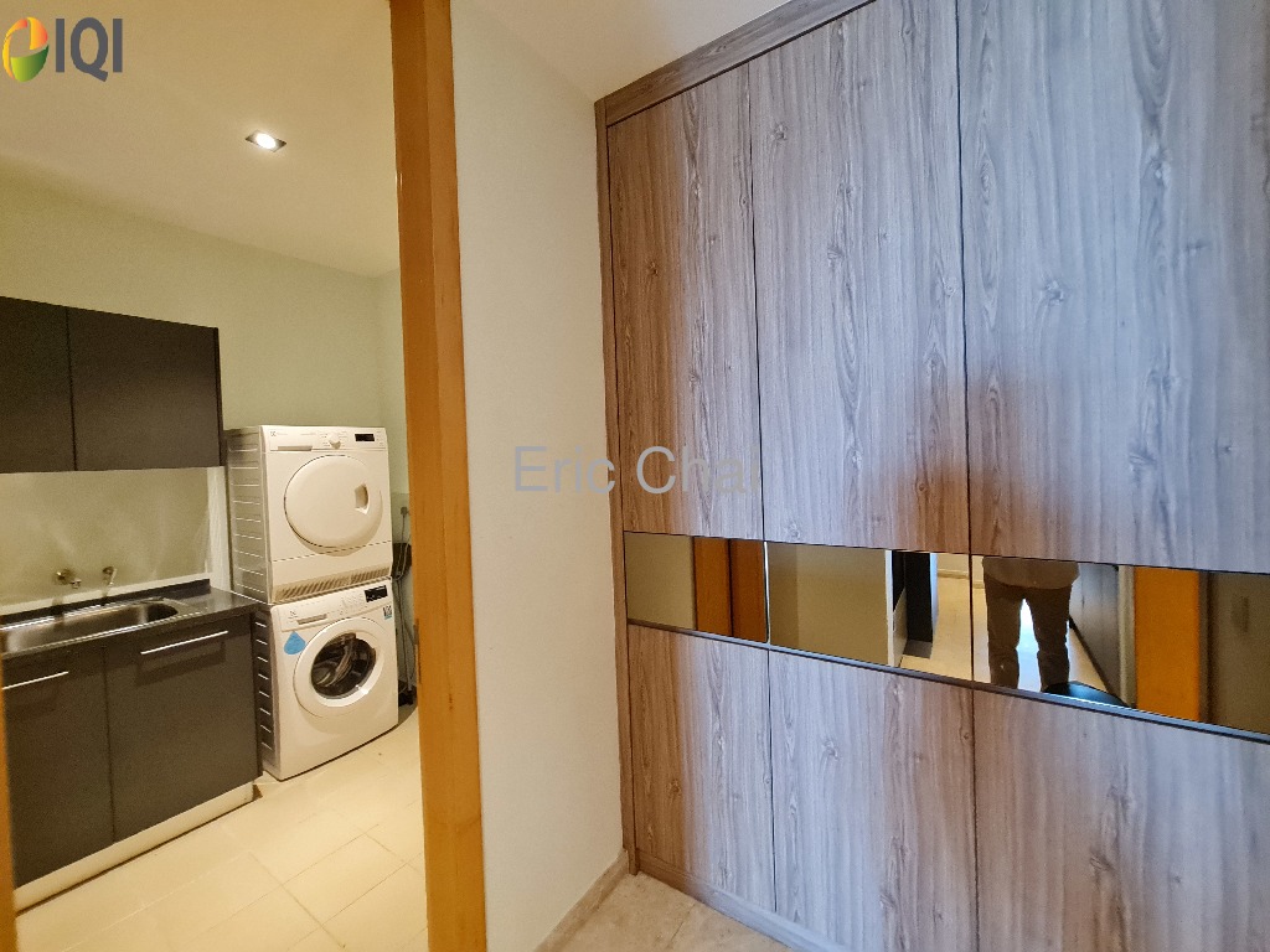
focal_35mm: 13
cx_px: 635
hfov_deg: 106.2
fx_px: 477
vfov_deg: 89.9
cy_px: 476
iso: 640
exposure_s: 1/33
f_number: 2.2
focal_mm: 2.2
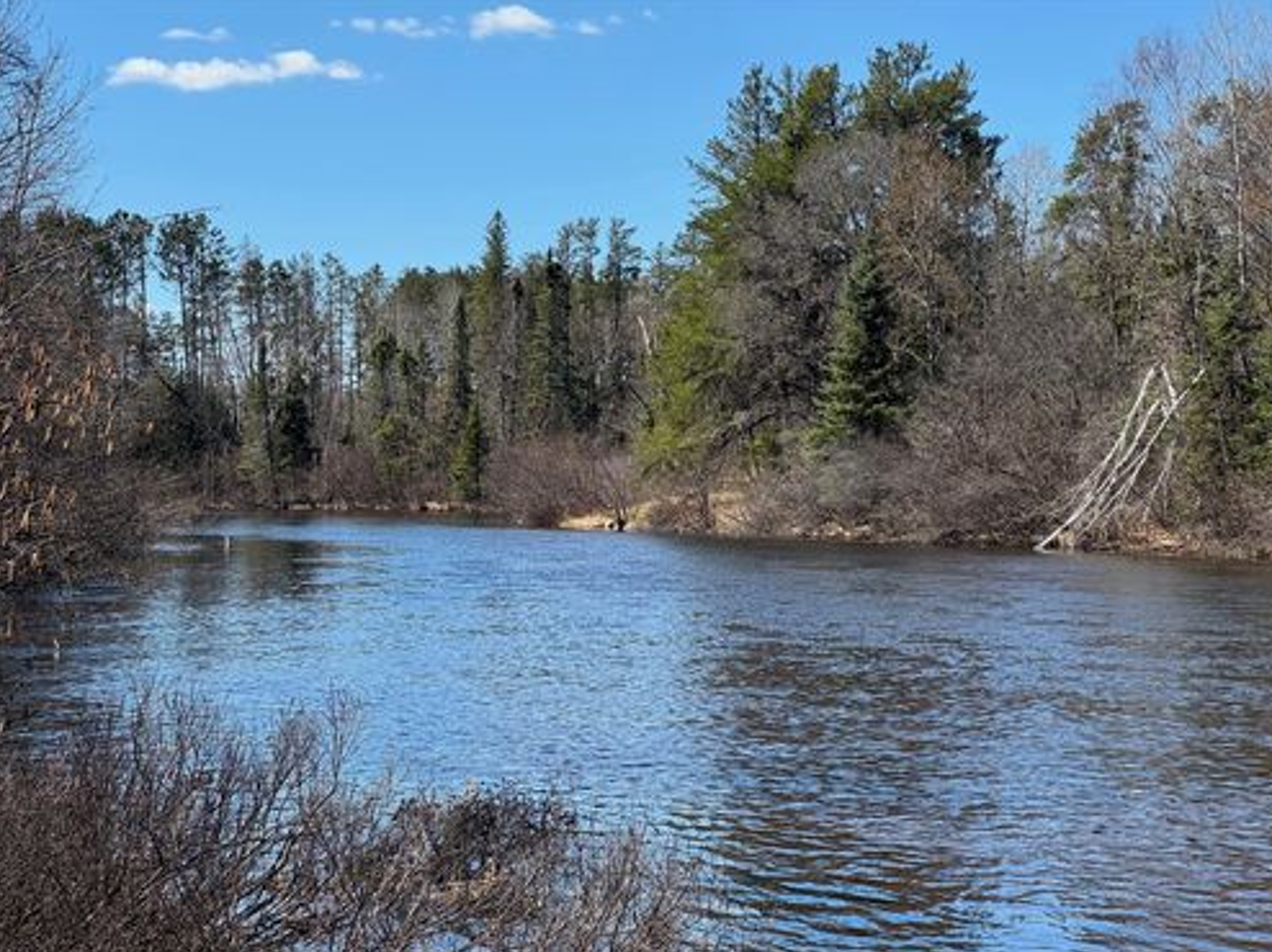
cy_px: 477
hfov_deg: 25.0
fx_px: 2865
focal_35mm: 78
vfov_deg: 18.9
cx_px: 636
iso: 25
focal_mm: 9
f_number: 2.8
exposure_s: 1/564
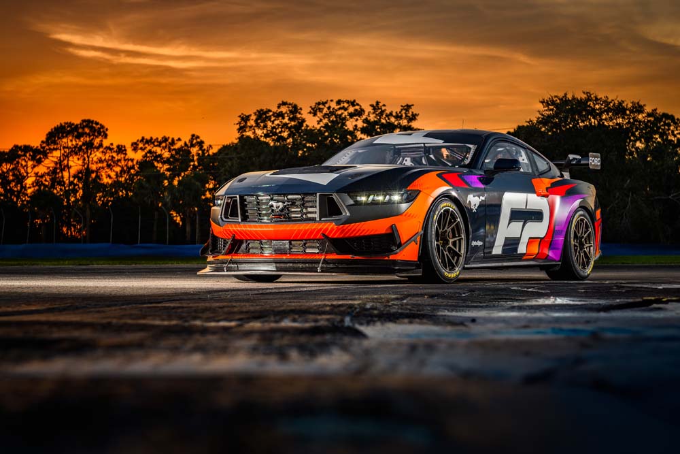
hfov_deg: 28.1
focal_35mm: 72
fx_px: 1360
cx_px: 340
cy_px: 227
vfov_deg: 18.9
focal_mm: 48
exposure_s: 1/125
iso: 100
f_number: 4
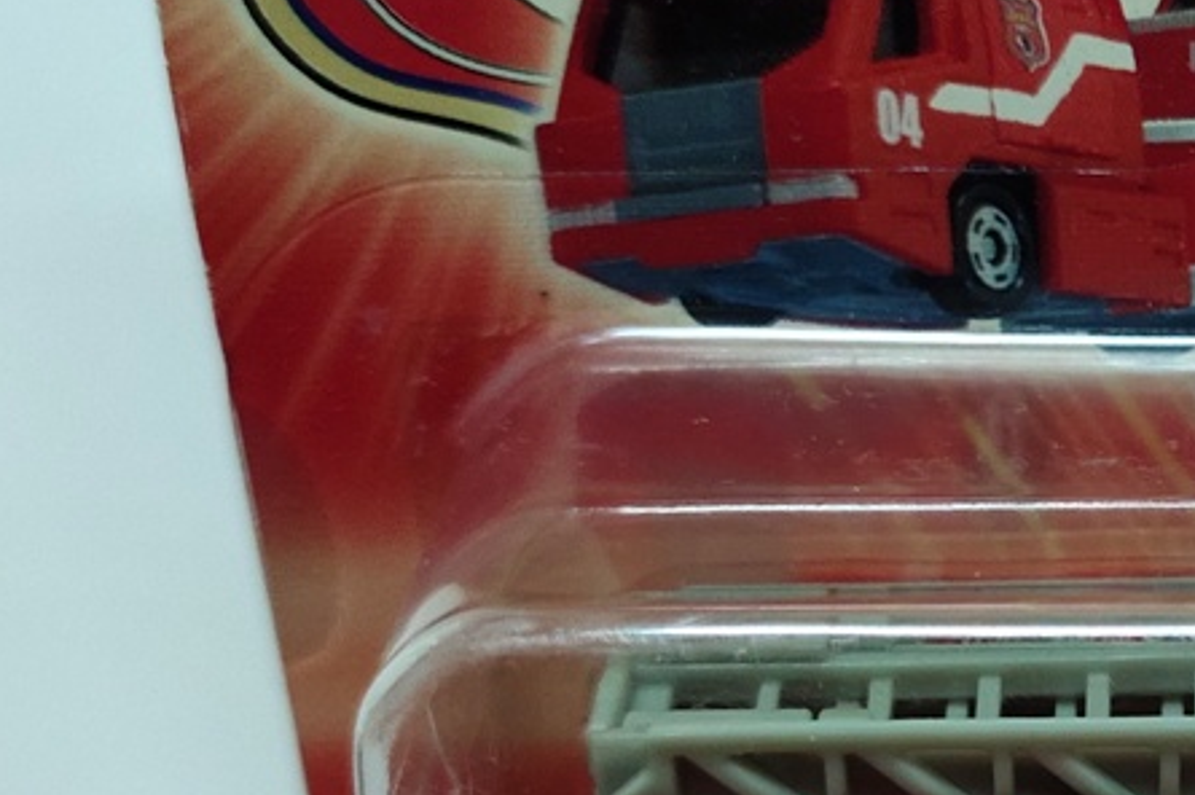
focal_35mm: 73
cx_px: 1404
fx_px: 2421
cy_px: 483
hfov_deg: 25.2
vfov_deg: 18.6
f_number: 1.79
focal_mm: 4.74
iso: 1027
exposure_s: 1/33.3
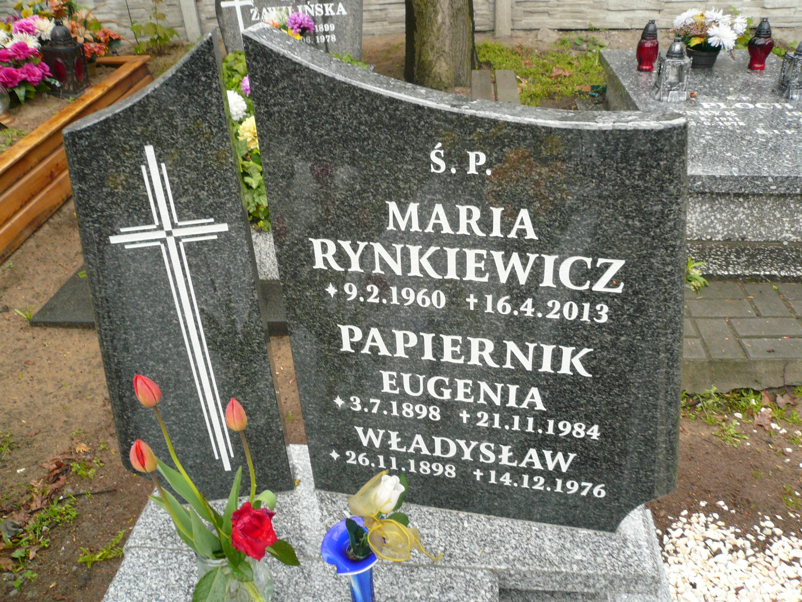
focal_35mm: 29
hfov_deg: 61.6
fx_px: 672
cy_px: 303
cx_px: 411
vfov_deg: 48.2
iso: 100
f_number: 2.8
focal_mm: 4.6
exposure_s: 1/40
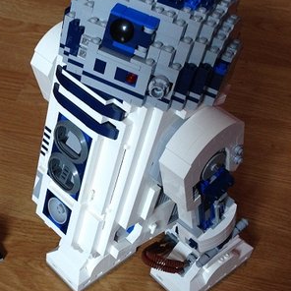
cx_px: 63
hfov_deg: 26.8
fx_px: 599
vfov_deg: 27.3
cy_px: 157
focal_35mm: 63
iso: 80
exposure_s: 1/20
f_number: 2.4
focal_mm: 4.12
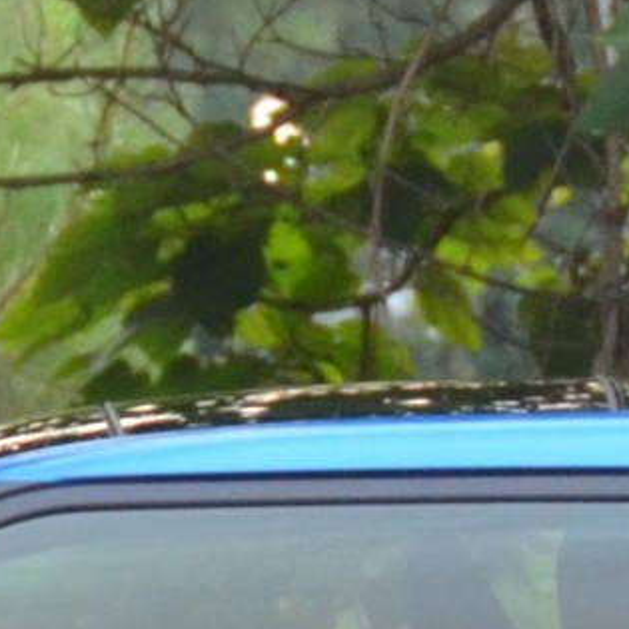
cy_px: 719
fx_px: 18667
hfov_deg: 1.9
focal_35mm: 908
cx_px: 363
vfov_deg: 1.9
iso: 1600
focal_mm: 90
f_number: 5.3
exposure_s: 1/80
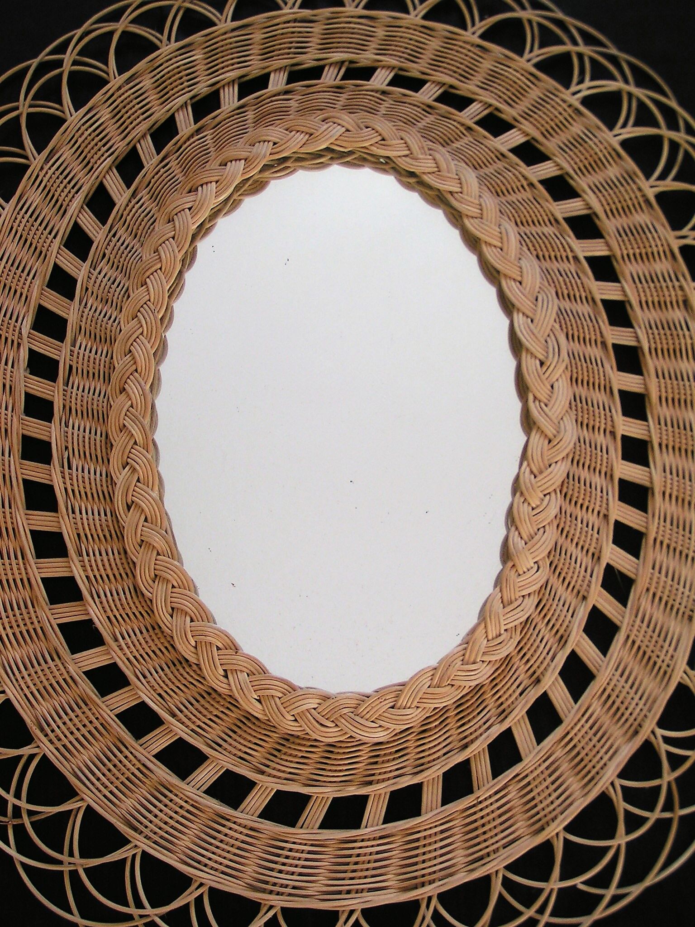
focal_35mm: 43
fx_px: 1151
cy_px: 464
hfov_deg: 33.6
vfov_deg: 43.8
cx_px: 348
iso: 50
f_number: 3.2
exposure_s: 1/80
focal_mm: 6.6
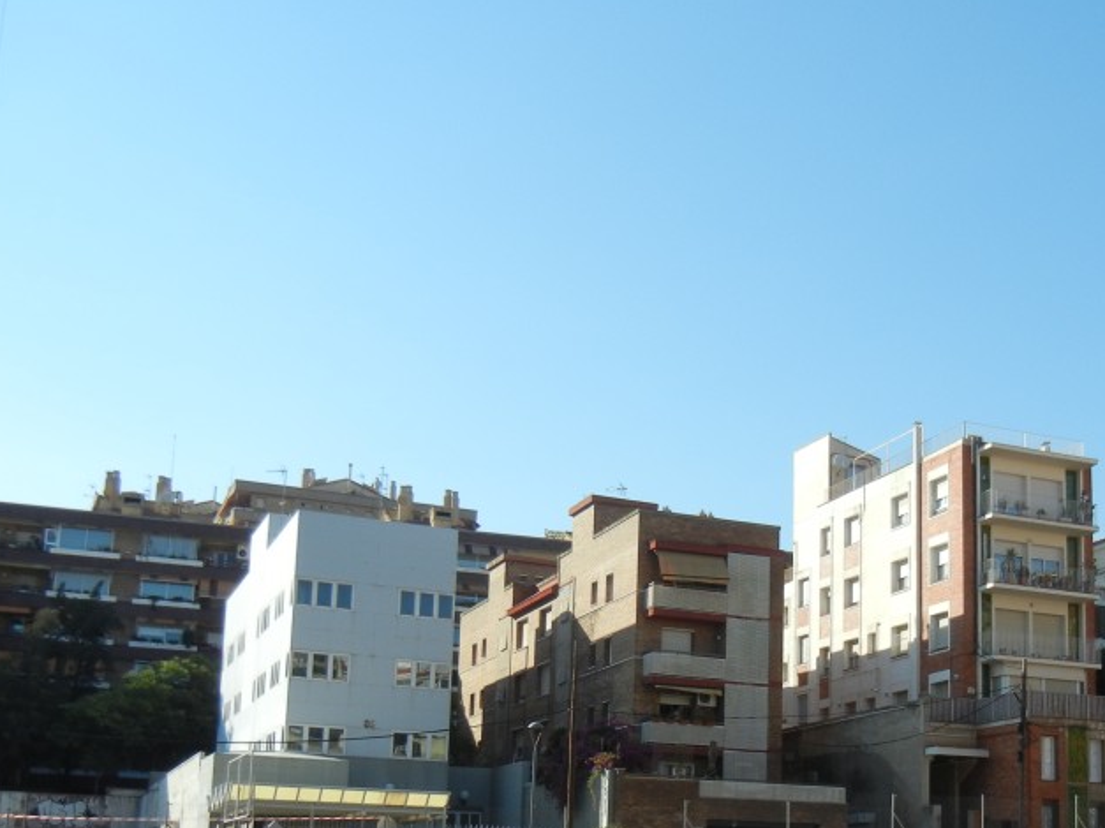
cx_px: 742
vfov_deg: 29.0
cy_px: 669
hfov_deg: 38.5
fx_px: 1564
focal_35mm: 49
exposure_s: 1/303
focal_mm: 5.4
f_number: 7
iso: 160
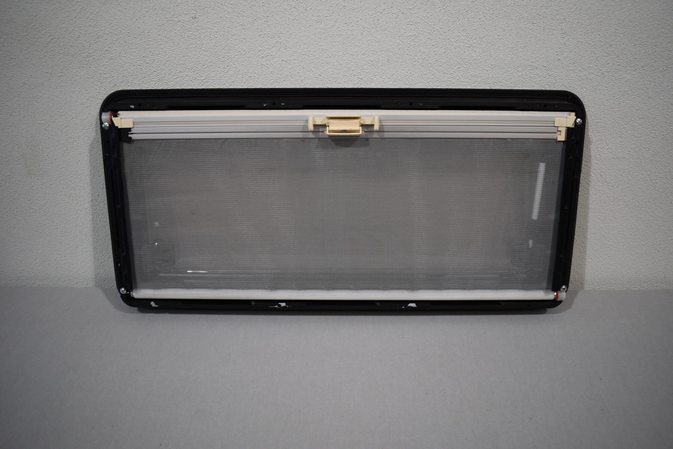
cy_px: 224
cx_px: 345
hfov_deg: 65.5
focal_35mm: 28
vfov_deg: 46.4
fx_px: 523
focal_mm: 18
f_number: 3.5
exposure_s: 1/250
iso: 400
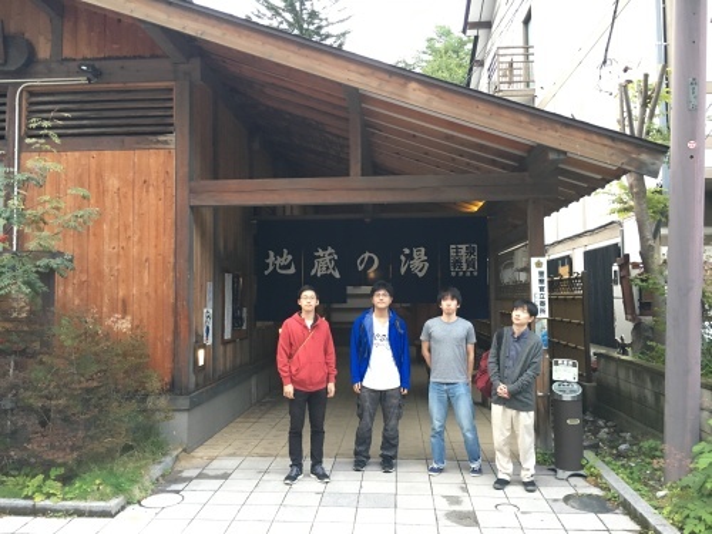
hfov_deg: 61.7
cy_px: 267
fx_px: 596
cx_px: 356
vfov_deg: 48.2
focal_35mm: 29
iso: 125
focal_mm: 4.15
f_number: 2.2
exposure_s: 1/30
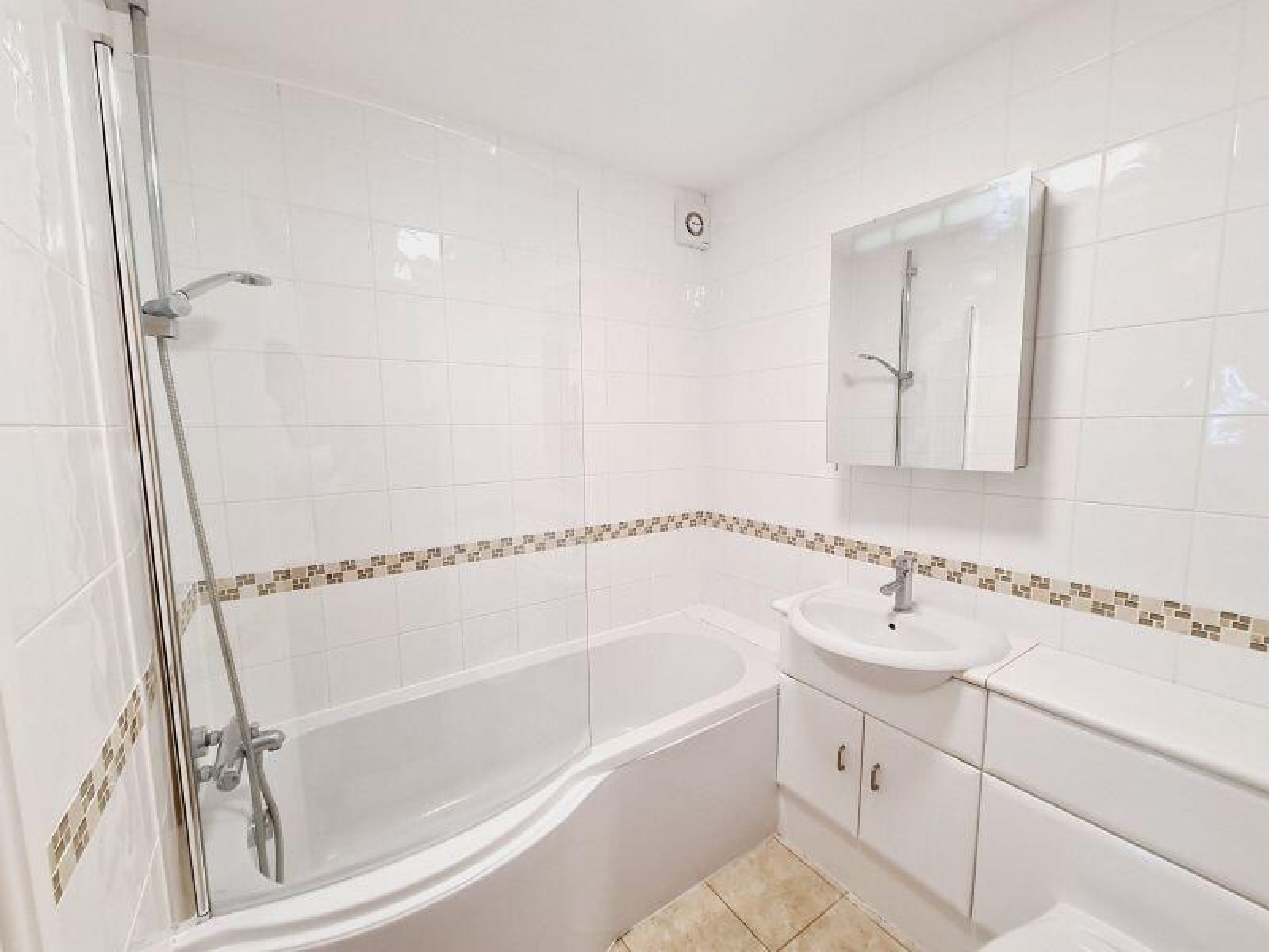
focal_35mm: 13
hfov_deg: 106.2
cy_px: 476
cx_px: 634
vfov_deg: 89.9
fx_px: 477
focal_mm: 2.2
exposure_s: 1/50
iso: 160
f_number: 2.2
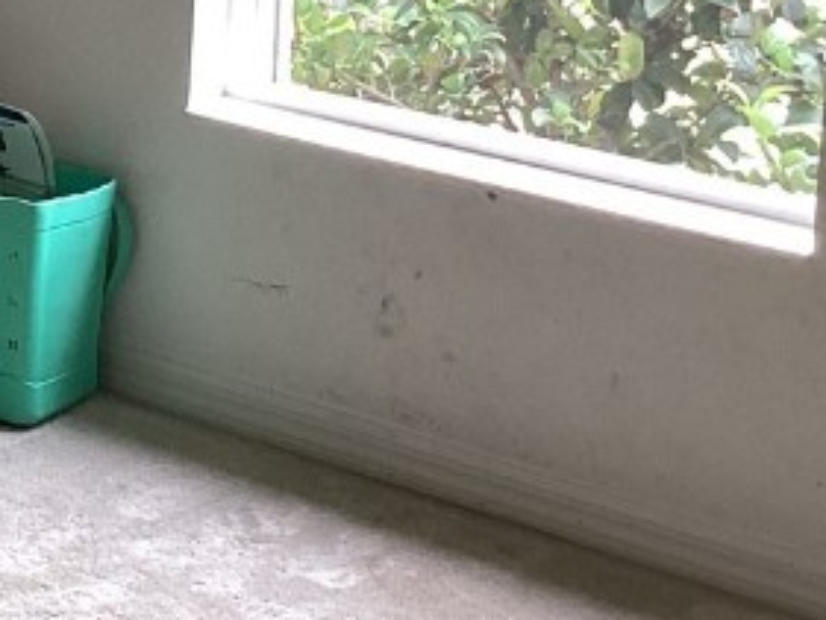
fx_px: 2698
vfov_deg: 12.8
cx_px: -382
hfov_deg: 16.1
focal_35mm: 113
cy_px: -132
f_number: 2.4
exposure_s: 1/60
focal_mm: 3.3
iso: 80
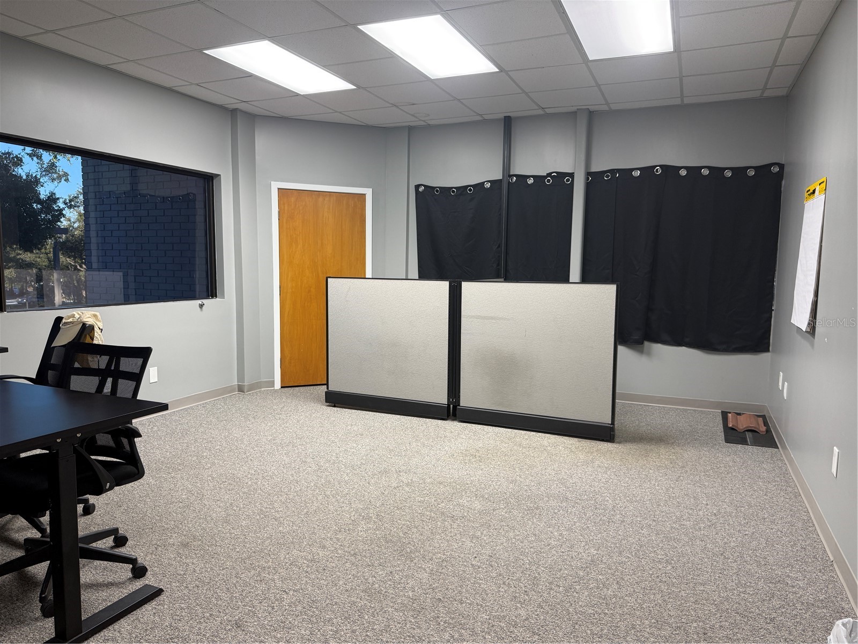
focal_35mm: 24
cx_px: 429
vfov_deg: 56.8
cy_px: 322
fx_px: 595
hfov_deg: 71.6
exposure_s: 1/60
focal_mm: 6.76
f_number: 1.78
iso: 160
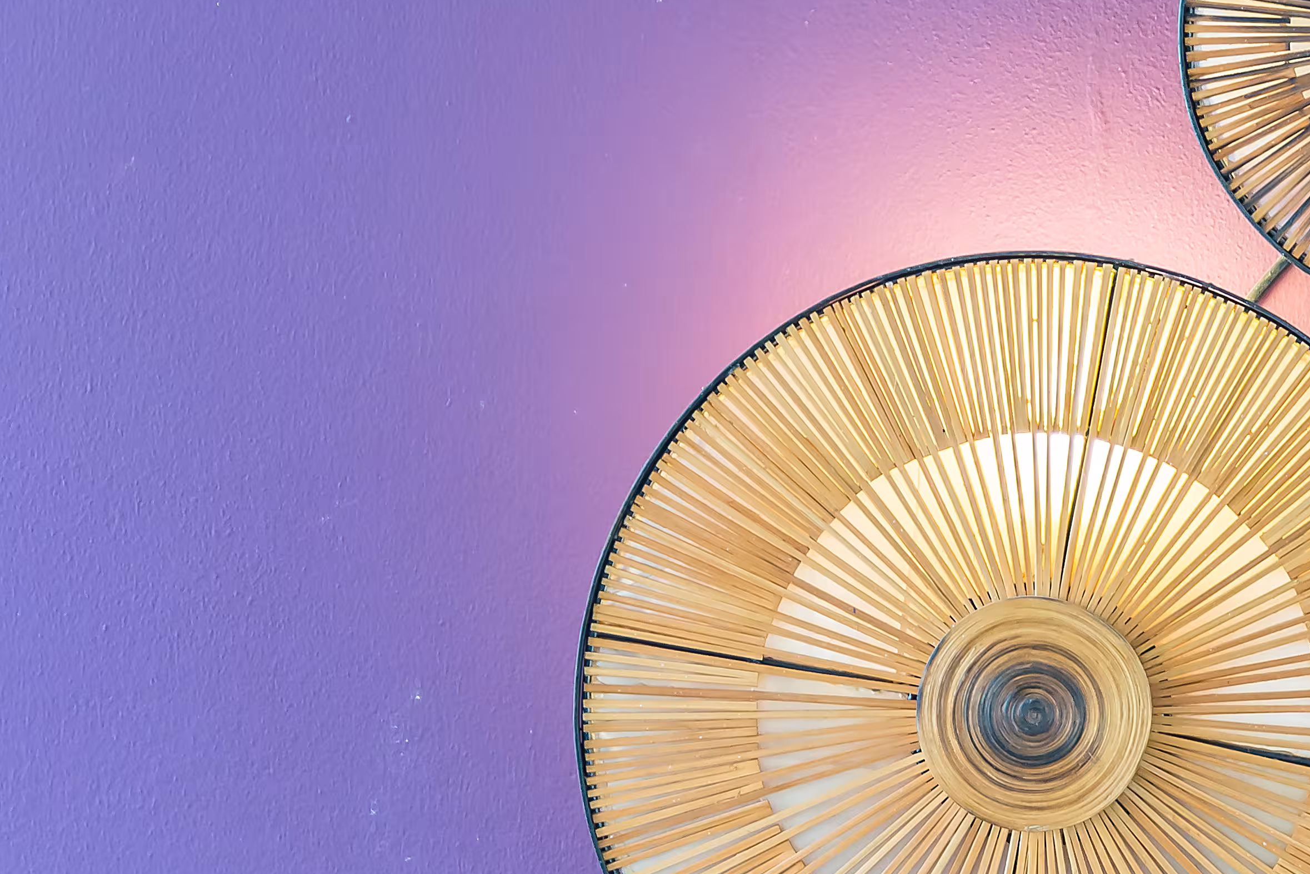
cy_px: 576
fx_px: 7244
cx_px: 1298
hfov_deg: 10.3
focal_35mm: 199
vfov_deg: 6.9
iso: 400
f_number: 4
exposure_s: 1/60
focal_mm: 78
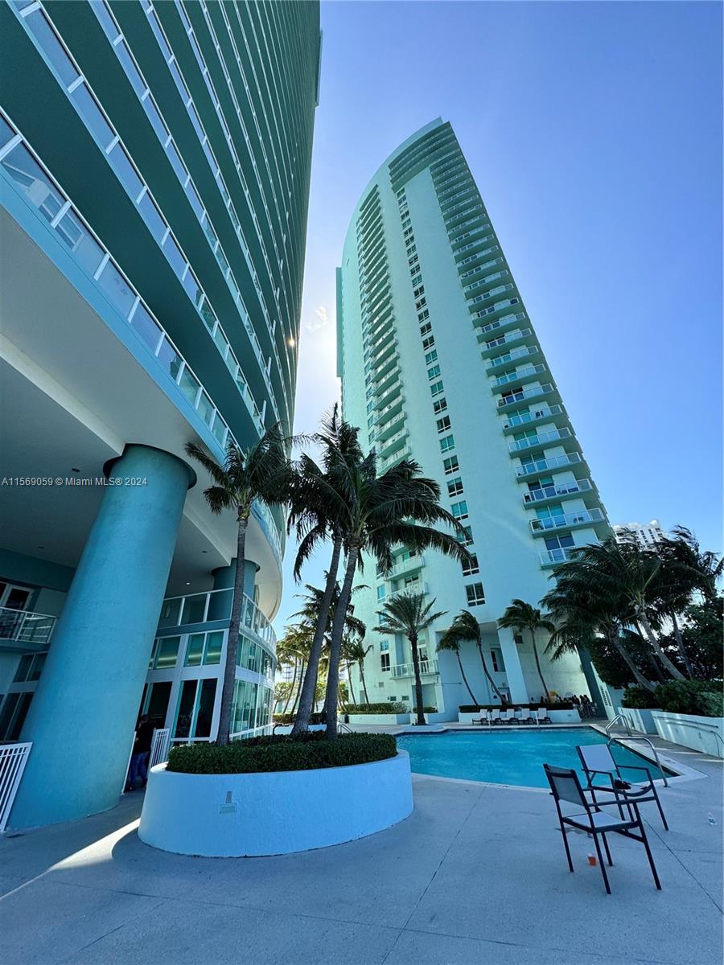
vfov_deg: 102.1
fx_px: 390
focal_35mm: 14
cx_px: 362
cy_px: 482
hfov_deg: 85.7
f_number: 2.2
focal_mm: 2.22
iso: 50
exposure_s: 1/980
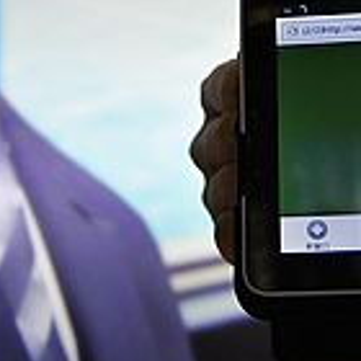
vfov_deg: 14.7
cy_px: -48
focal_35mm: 115
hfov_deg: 15.0
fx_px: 1357
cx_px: 309
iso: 500
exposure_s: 1/100
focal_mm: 38
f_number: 5
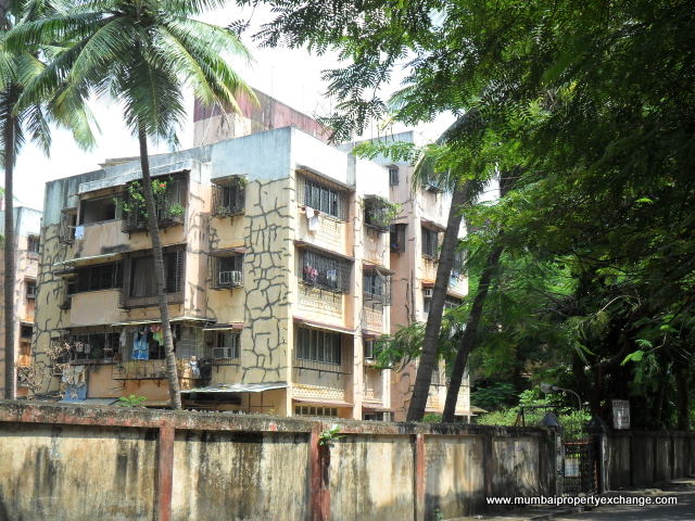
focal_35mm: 44
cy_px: 260
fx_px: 883
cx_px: 348
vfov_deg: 32.9
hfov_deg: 42.9
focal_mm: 7.8
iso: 100
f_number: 4.5
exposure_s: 1/250
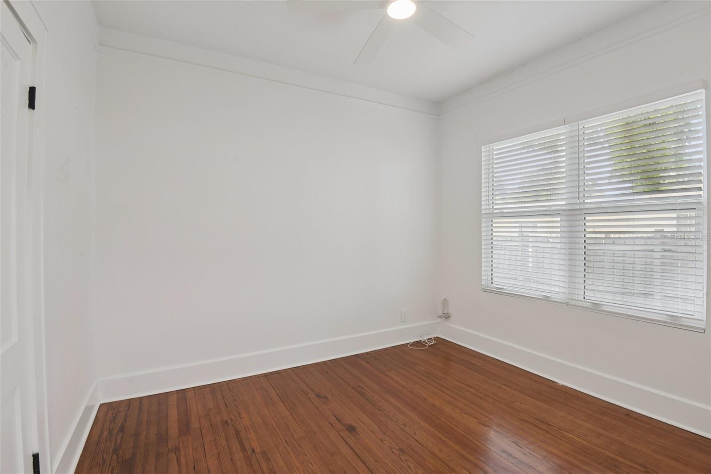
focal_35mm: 16
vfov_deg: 73.7
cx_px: 356
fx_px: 316
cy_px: 237
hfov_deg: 96.7
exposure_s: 1/20
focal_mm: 16
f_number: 8
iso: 400
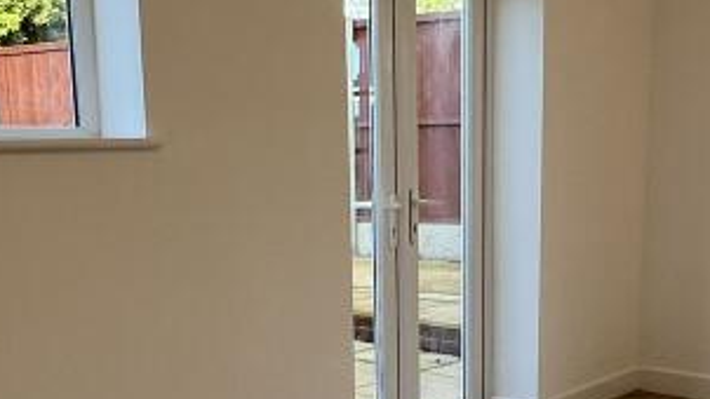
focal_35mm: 48
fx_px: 904
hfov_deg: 42.9
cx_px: 341
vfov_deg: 24.3
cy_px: 354
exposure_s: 1/100
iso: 80
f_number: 1.8
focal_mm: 1.57
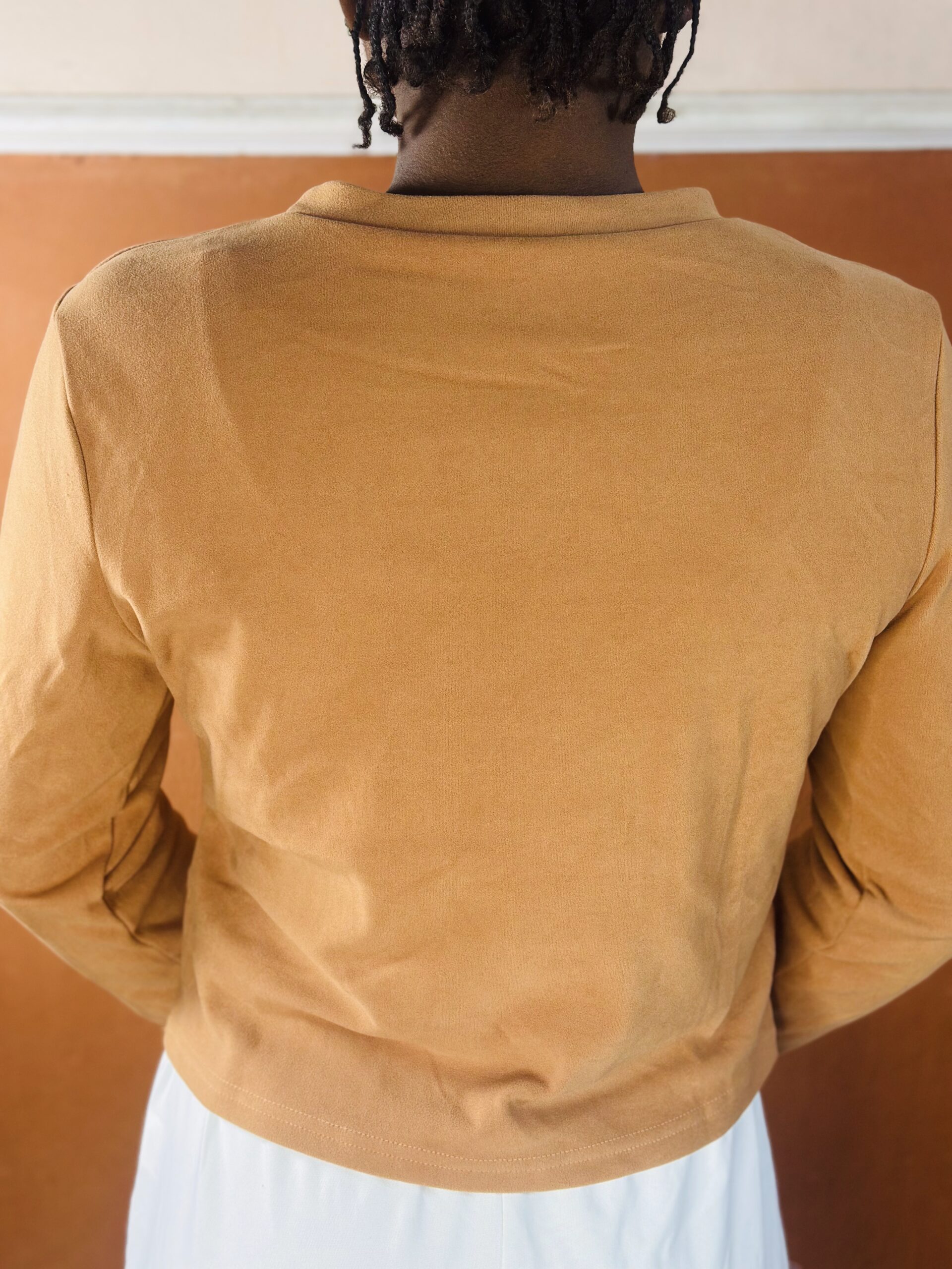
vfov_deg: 39.7
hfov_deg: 30.3
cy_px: 634
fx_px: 1760
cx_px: 476
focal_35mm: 48
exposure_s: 1/100
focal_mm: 6.86
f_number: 1.78
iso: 80
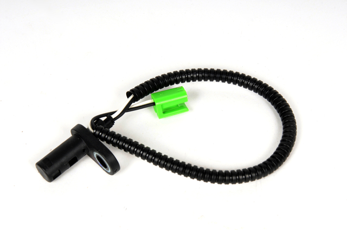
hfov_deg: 17.1
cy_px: 115
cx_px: 174
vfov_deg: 11.4
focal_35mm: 120
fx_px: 1155
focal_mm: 80
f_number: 16
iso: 400
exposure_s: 1/180
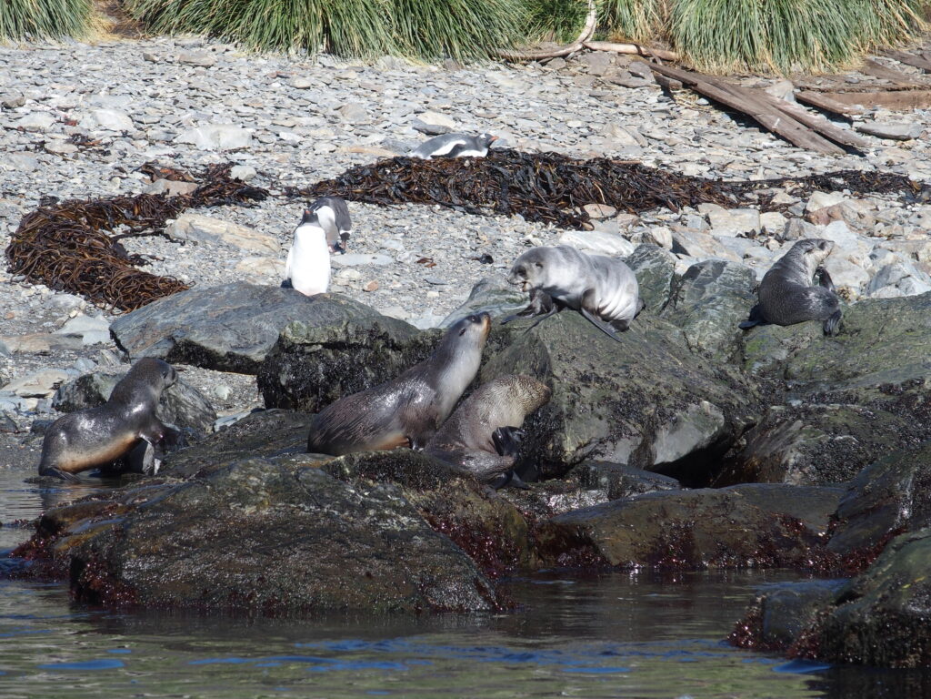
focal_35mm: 220
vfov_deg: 6.8
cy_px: 350
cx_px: 466
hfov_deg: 9.0
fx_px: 5917
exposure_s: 1/500
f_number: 4.5
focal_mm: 46.7
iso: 100
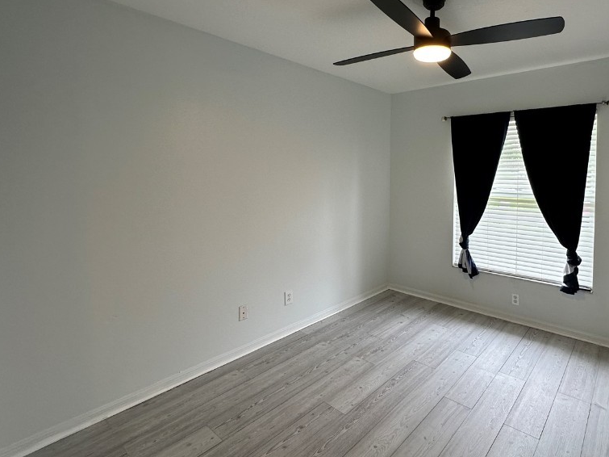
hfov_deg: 82.6
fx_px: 334
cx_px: 390
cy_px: 186
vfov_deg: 68.1
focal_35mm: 19
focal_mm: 2.22
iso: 100
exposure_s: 1/120
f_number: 2.2
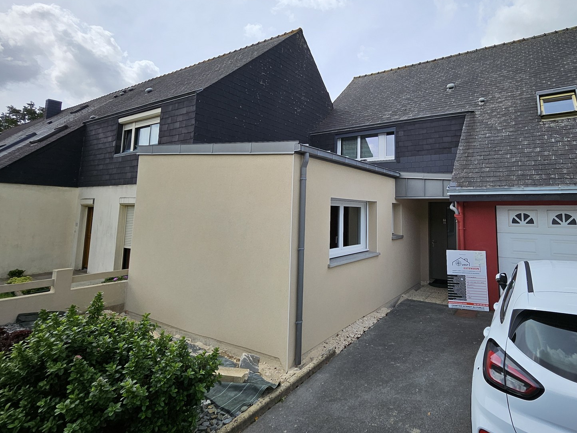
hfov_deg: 85.7
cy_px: 180
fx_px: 300
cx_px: 368
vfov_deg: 71.1
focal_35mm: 18
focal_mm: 1.74
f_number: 2.2
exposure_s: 1/1414
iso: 32
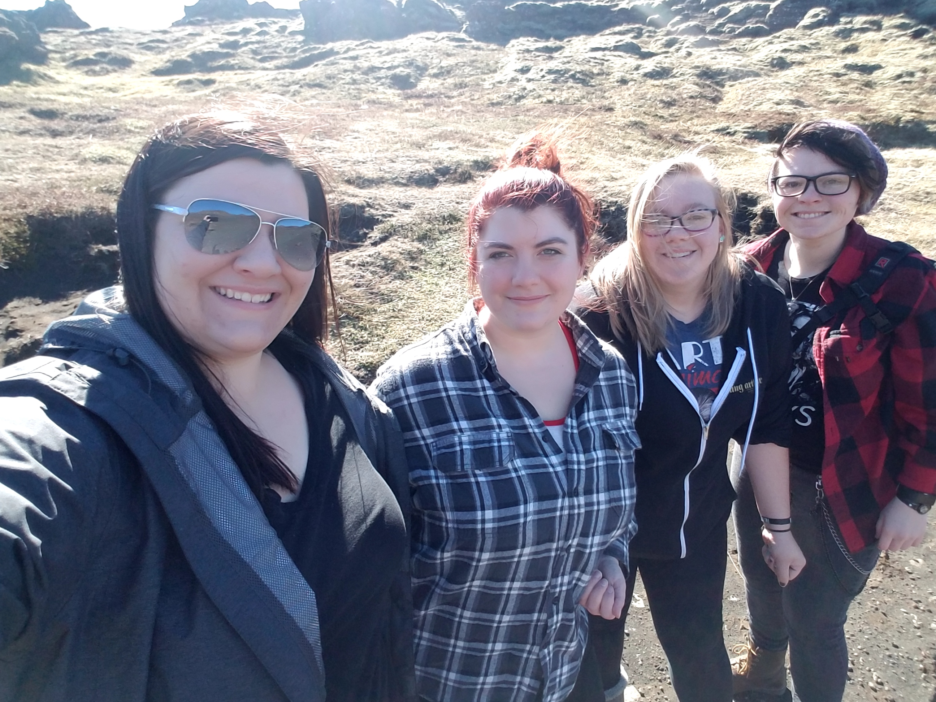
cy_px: 351
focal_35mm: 21
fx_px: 568
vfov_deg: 63.4
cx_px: 468
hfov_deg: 79.0
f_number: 1.7
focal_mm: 2.1
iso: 50
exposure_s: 1/470
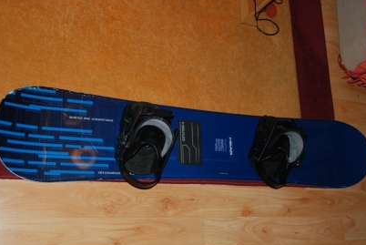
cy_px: 139
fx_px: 438
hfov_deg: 45.4
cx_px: 186
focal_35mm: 43
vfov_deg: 31.2
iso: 200
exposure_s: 1/60
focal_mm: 24
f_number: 3.8
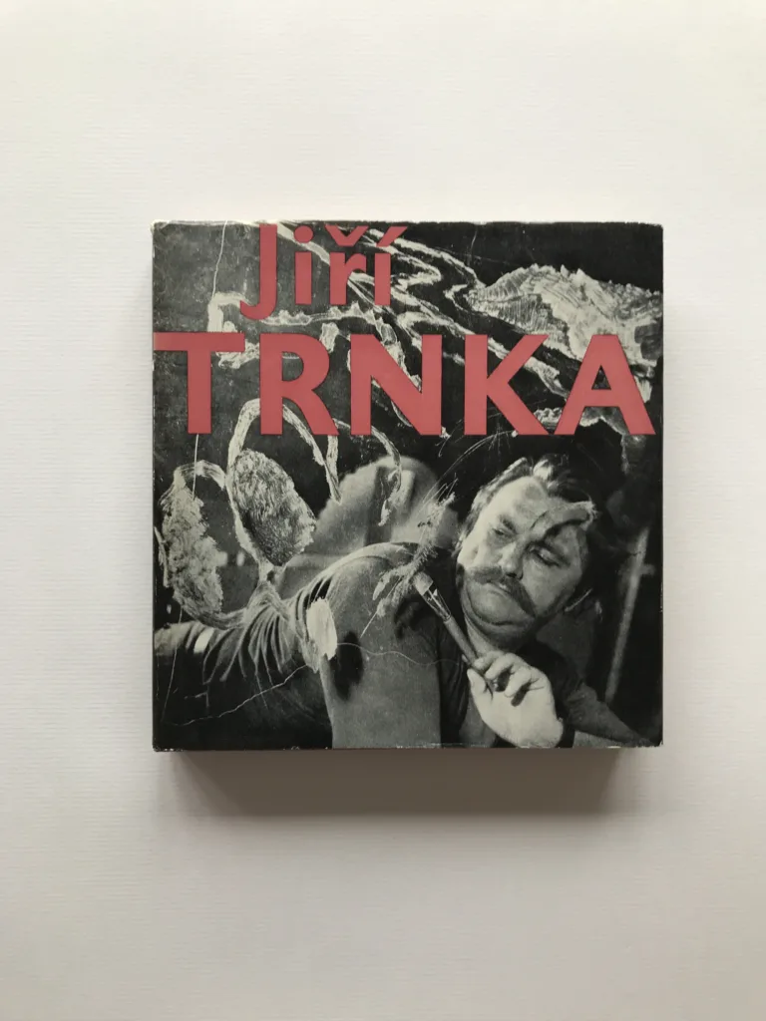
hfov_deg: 49.7
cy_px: 510
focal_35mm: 28
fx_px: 826
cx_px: 383
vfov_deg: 63.4
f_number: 1.8
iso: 32
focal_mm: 3.99
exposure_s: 1/50
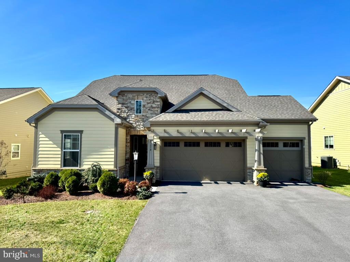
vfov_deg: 56.8
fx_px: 243
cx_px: 175
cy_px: 131
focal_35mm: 24
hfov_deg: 71.6
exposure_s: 1/3096
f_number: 1.78
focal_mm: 6.76
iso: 80
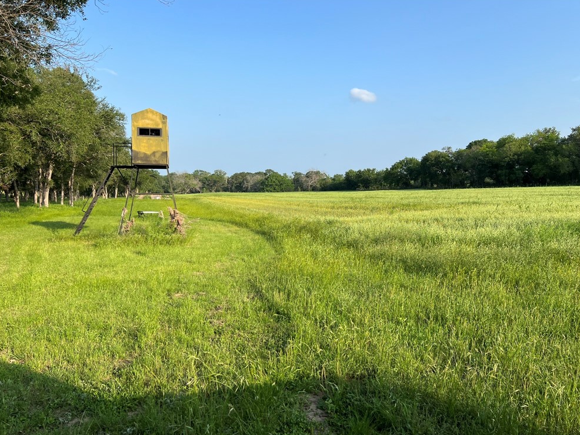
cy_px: 220
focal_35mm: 27
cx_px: 296
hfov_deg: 65.3
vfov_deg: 51.4
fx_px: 453
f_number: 1.5
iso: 50
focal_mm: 5.7
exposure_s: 1/2299
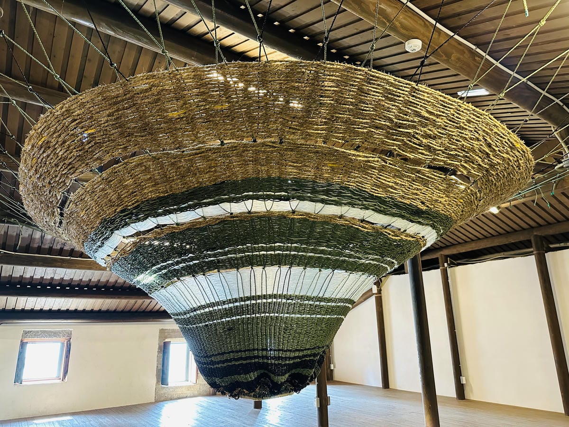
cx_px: 284
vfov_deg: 56.8
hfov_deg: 71.6
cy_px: 214
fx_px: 394
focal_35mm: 24
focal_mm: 6.86
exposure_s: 1/60
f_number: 1.78
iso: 640
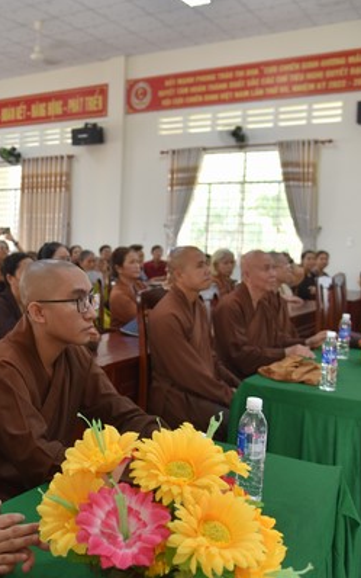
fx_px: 629
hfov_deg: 29.9
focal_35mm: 40
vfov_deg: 49.3
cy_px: 289
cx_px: 4
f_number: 4
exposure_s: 1/60
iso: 560
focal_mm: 24
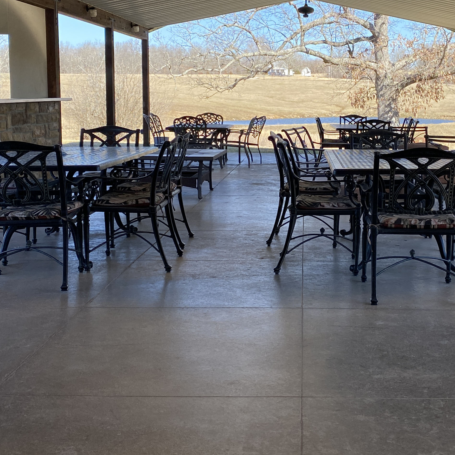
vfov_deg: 34.5
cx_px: 308
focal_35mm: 49
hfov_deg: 34.3
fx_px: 729
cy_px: 170
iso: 32
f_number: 1.8
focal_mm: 4.25
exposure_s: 1/658
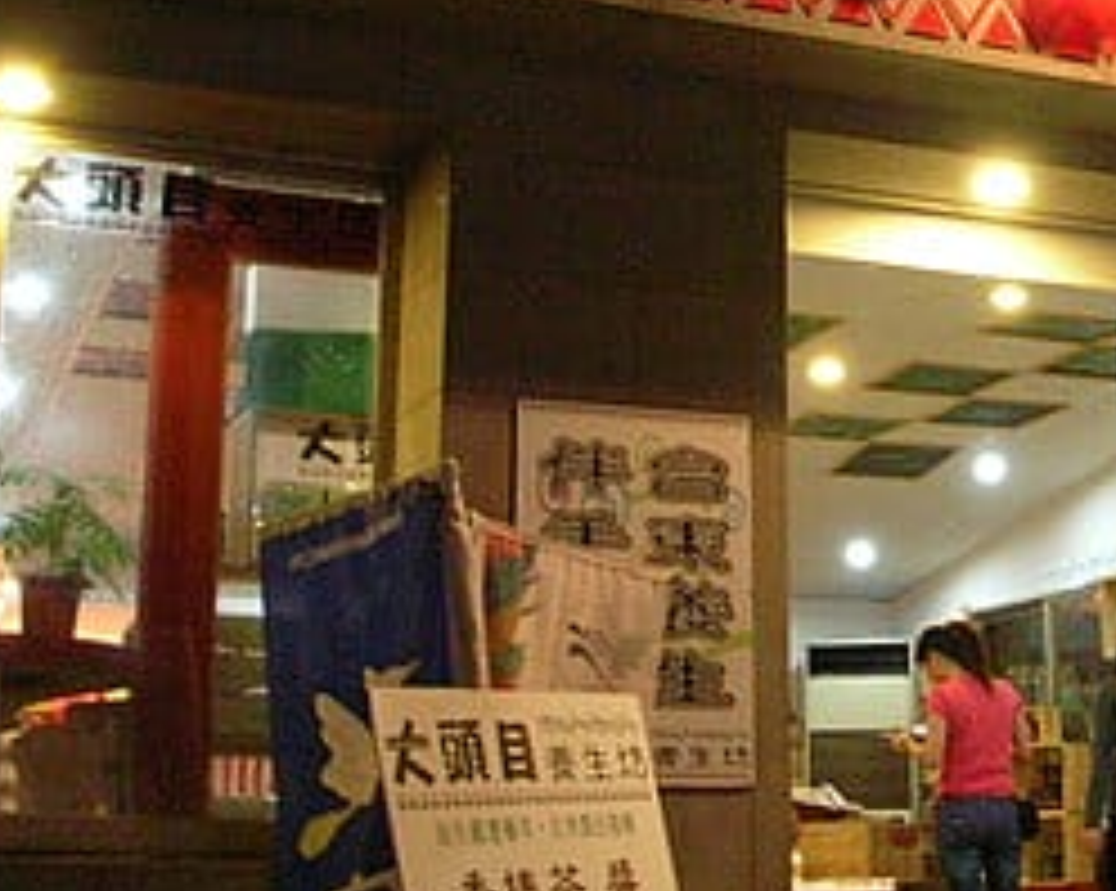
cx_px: 914
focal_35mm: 69
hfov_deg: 26.9
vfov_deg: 22.0
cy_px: 250
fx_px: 2277
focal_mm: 5.8
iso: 400
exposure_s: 1/18.4
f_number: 3
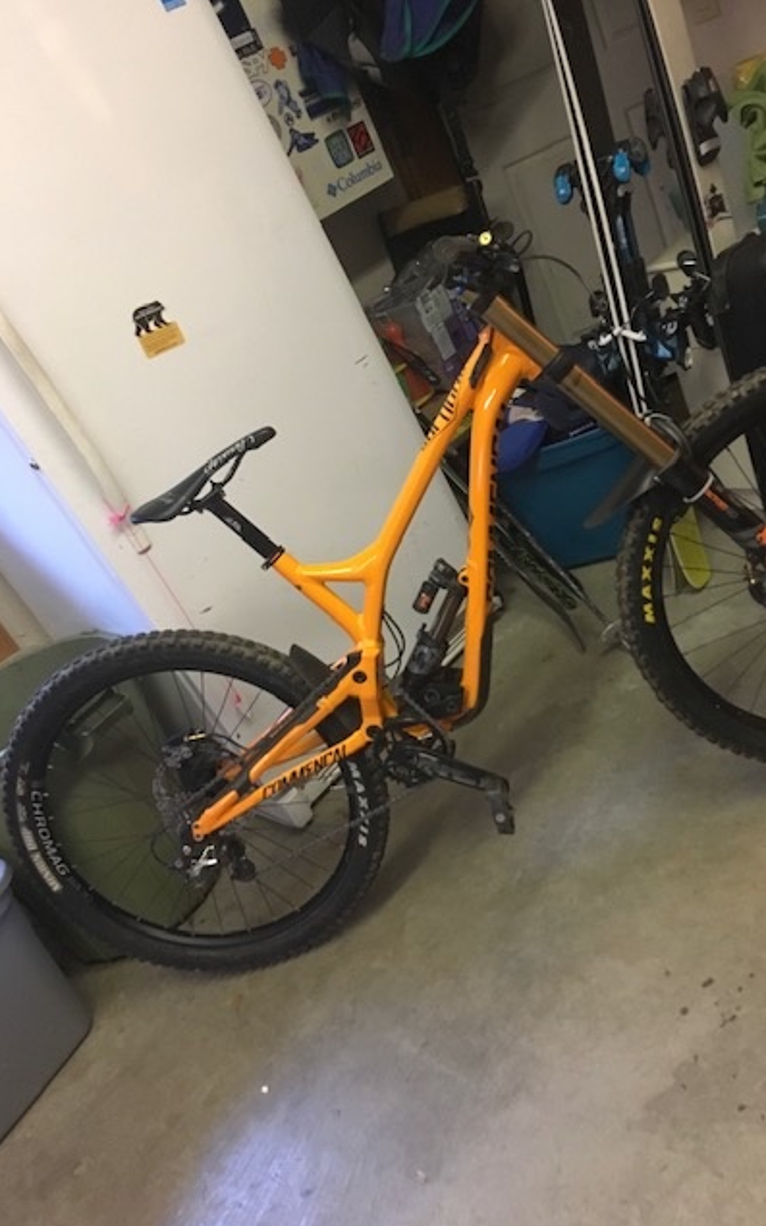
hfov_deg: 40.4
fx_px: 1035
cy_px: 616
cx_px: 457
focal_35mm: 31
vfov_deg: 61.2
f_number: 2.2
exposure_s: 1/15
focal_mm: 4.15
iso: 200
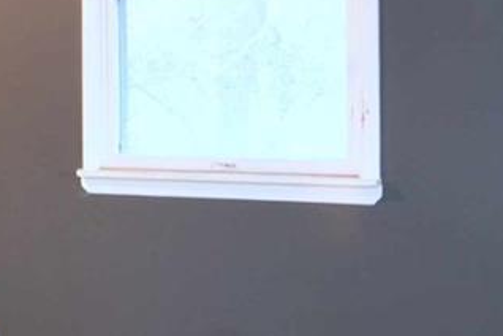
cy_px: 56
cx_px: -195
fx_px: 1484
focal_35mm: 106
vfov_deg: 12.8
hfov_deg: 17.7
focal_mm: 11
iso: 320
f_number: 9
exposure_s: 1.3
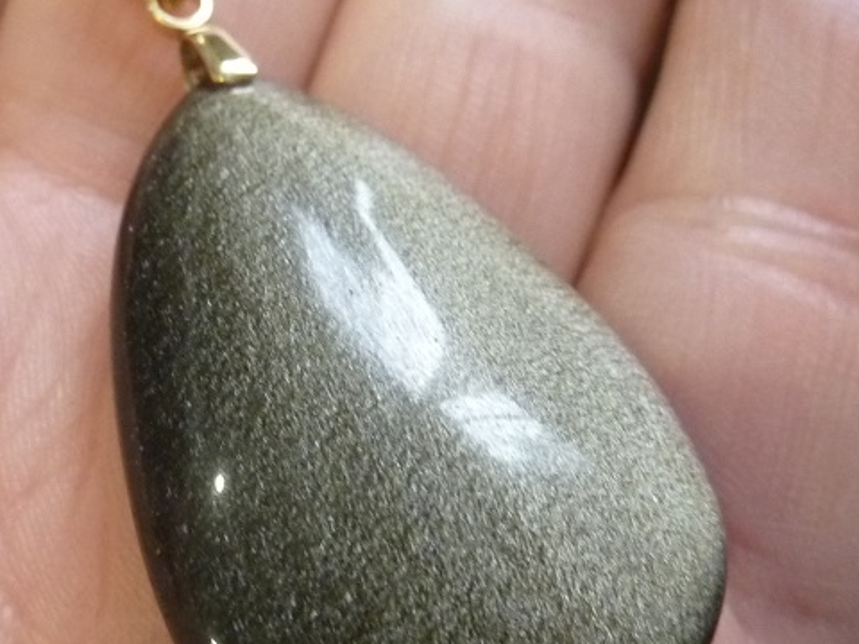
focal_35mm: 48
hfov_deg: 38.8
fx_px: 1191
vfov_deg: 30.2
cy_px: 367
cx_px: 233
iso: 400
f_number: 3.3
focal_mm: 4.1
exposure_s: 1/25
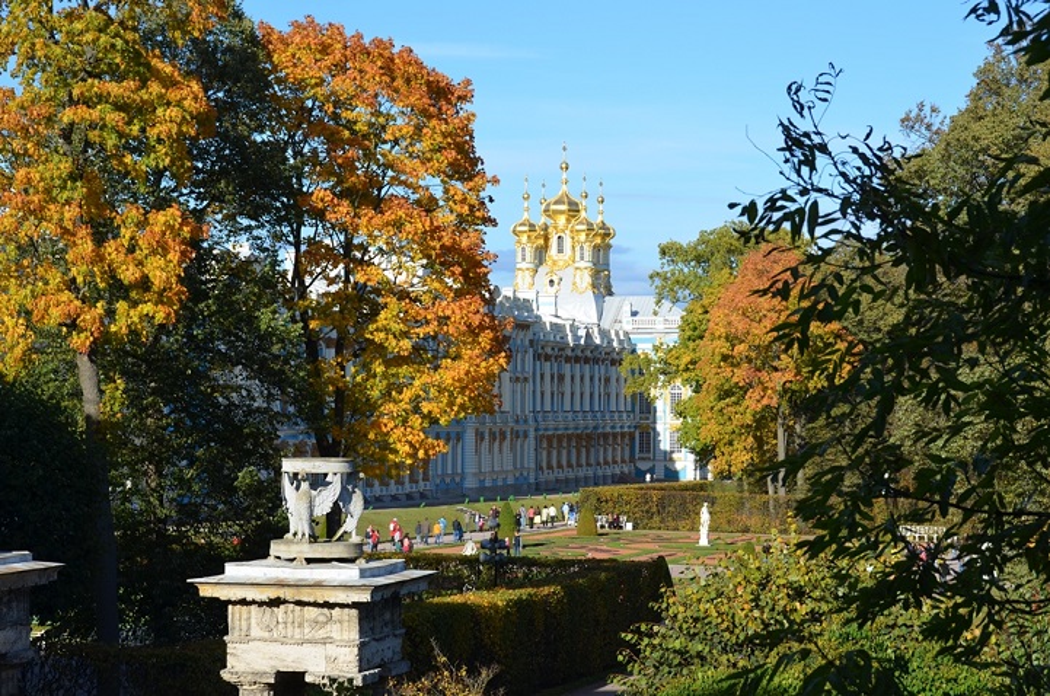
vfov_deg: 16.5
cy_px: 348
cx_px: 525
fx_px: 2402
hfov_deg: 24.7
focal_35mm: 82
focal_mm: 55
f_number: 8
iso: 100
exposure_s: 1/250
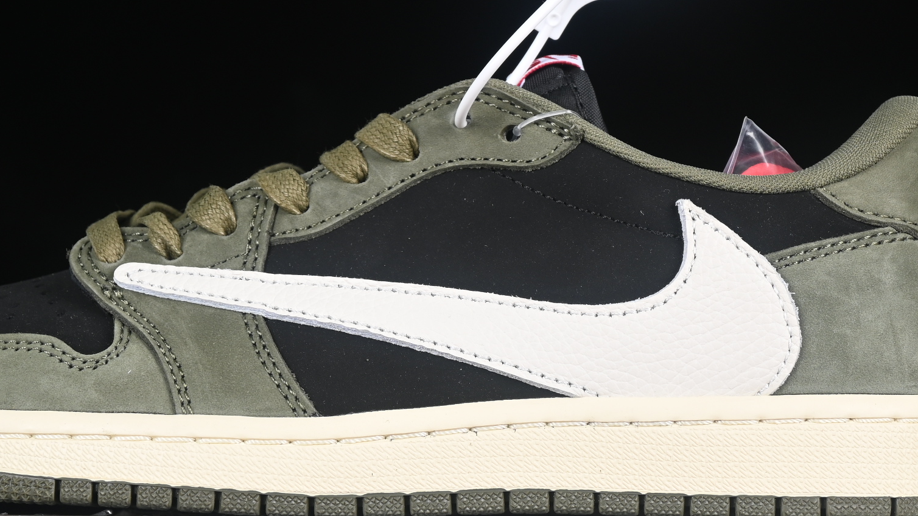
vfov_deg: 8.4
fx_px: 3529
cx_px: 366
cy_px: 183
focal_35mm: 145
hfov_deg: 14.8
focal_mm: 50
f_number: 6.3
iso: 160
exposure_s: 1/60
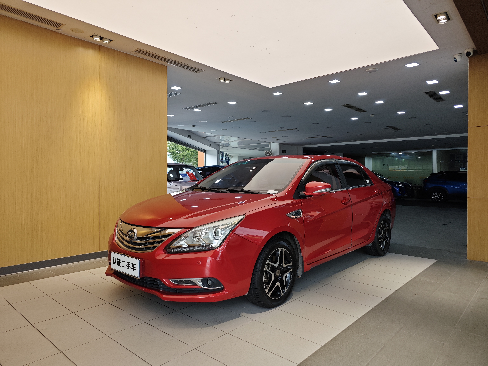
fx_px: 324
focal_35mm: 23
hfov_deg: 73.9
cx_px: 244
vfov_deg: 58.9
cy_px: 183
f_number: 1.9
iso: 50
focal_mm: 8.7
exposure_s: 1/107
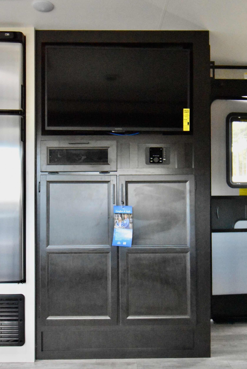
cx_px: 118
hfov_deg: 41.2
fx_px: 329
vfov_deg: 58.7
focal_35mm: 32
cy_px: 191
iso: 10000
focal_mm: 20
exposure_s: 1/60
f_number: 5.6
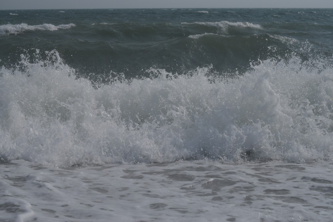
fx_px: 763
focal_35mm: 82
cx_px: 166
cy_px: 111
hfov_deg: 24.6
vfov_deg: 16.6
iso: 200
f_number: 7.1
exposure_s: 1/4000
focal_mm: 55
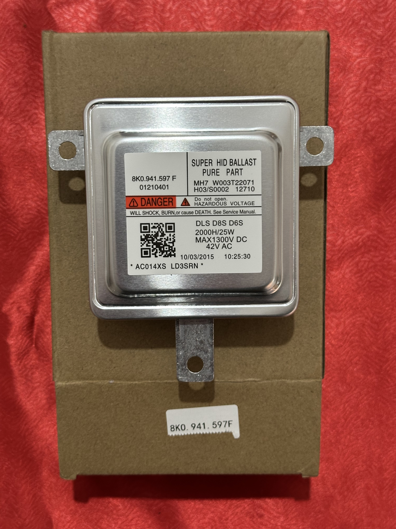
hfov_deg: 30.3
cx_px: 198
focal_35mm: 48
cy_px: 264
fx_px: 732
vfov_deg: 39.7
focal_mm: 6.86
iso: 200
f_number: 1.78
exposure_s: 1/33
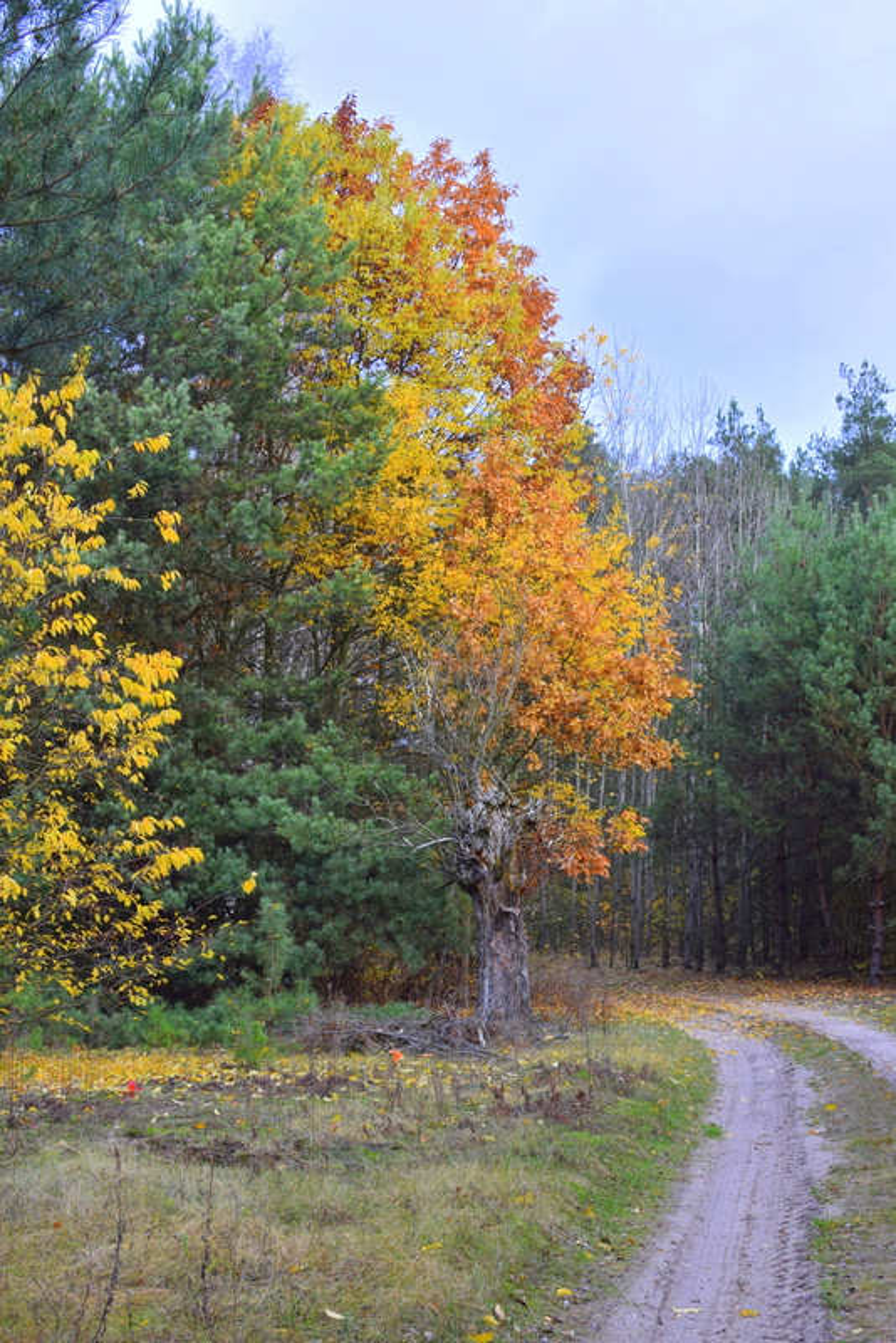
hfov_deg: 25.8
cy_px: 672
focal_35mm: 52
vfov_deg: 37.8
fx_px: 1958
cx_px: 448
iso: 400
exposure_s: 1/125
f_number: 7.1
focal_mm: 35
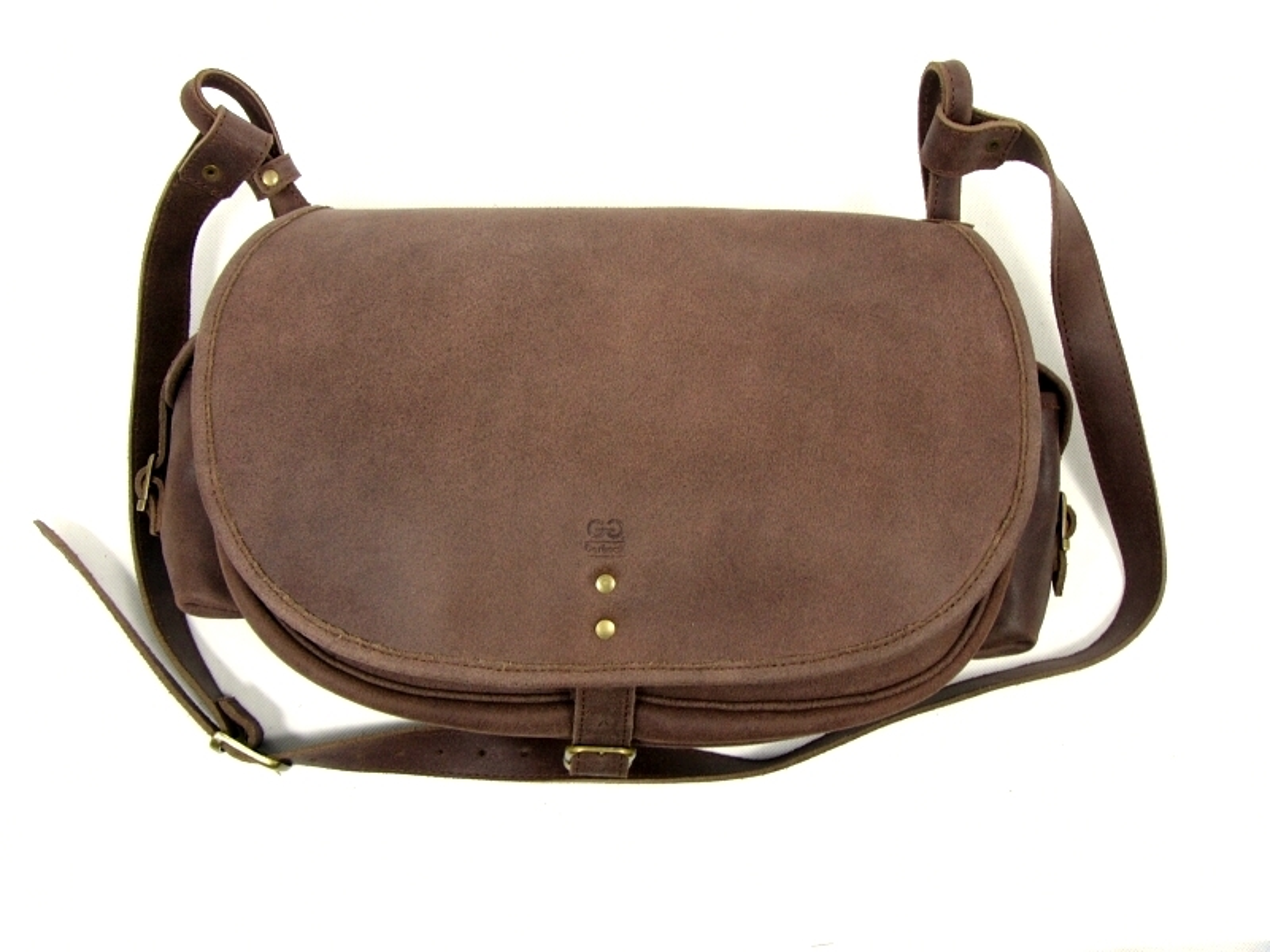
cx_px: 635
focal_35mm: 36
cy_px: 476
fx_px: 1321
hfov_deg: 51.4
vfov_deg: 39.7
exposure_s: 1/15
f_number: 5.2
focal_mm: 6
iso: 50
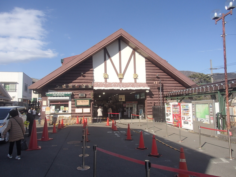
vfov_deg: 54.9
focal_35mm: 25
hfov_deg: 69.4
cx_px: 118
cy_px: 88
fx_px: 170
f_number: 8
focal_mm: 4.4
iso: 100
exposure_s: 1/200
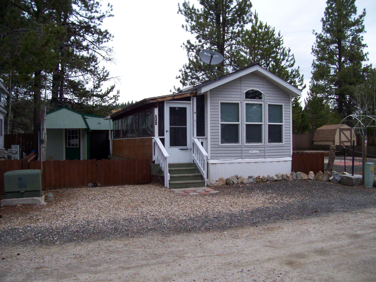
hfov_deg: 54.0
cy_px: 141
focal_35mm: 34
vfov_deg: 41.8
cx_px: 188
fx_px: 369
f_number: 2.7
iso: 80
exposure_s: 1/522
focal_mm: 5.6
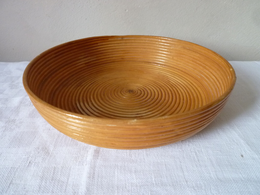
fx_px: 188
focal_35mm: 25
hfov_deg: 69.4
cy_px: 98
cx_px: 130
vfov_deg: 54.9
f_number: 2.8
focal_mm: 4.5
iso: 400
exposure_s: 1/25
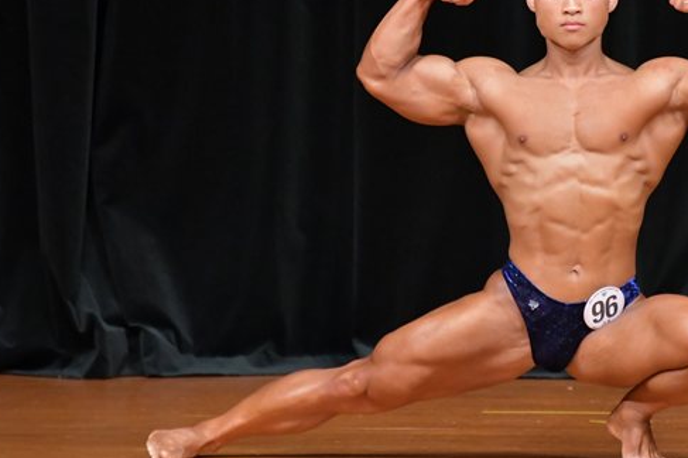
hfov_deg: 2.9
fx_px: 13674
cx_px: 526
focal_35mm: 716
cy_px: 174
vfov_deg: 1.9
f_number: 5.6
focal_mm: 300
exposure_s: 1/400
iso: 5000
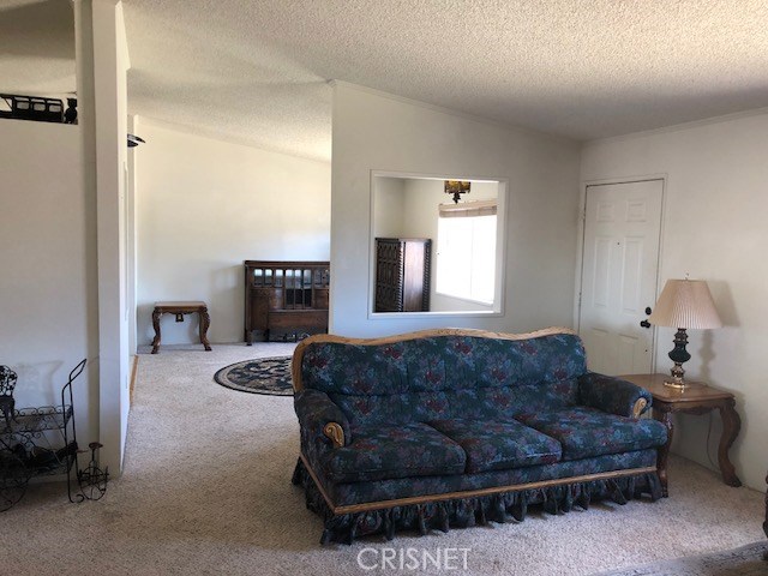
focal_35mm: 29
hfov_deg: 61.7
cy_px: 288
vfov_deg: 48.2
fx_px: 643
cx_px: 384
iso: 40
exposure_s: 1/20
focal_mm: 3.99
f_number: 1.8
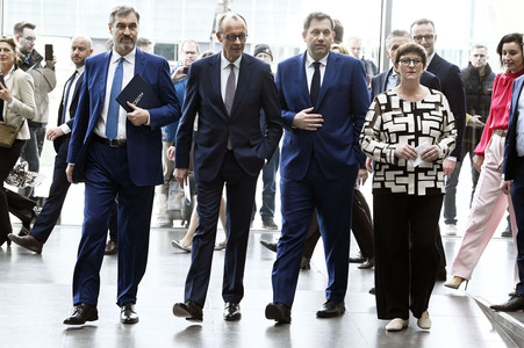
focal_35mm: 140
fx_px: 2036
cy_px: 174
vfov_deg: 9.8
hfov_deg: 14.7
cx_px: 262
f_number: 8
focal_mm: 140
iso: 4000
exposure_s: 1/400
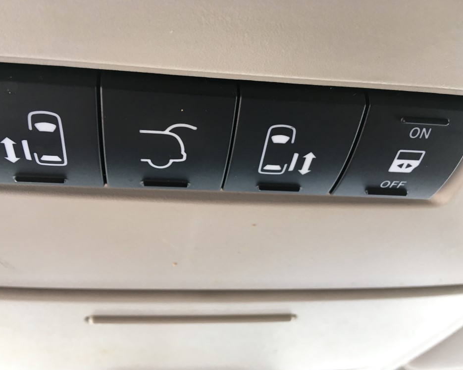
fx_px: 425
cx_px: 226
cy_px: 187
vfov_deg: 47.1
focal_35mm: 31
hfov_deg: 57.2
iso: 25
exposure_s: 1/30
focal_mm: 4.15
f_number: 2.2
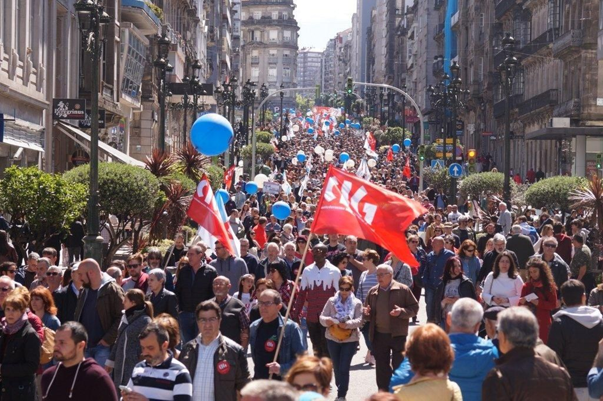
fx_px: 2009
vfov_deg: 11.4
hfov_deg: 17.1
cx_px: 302
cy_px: 200
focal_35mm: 120
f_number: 6.3
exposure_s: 1/320
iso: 200
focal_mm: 80
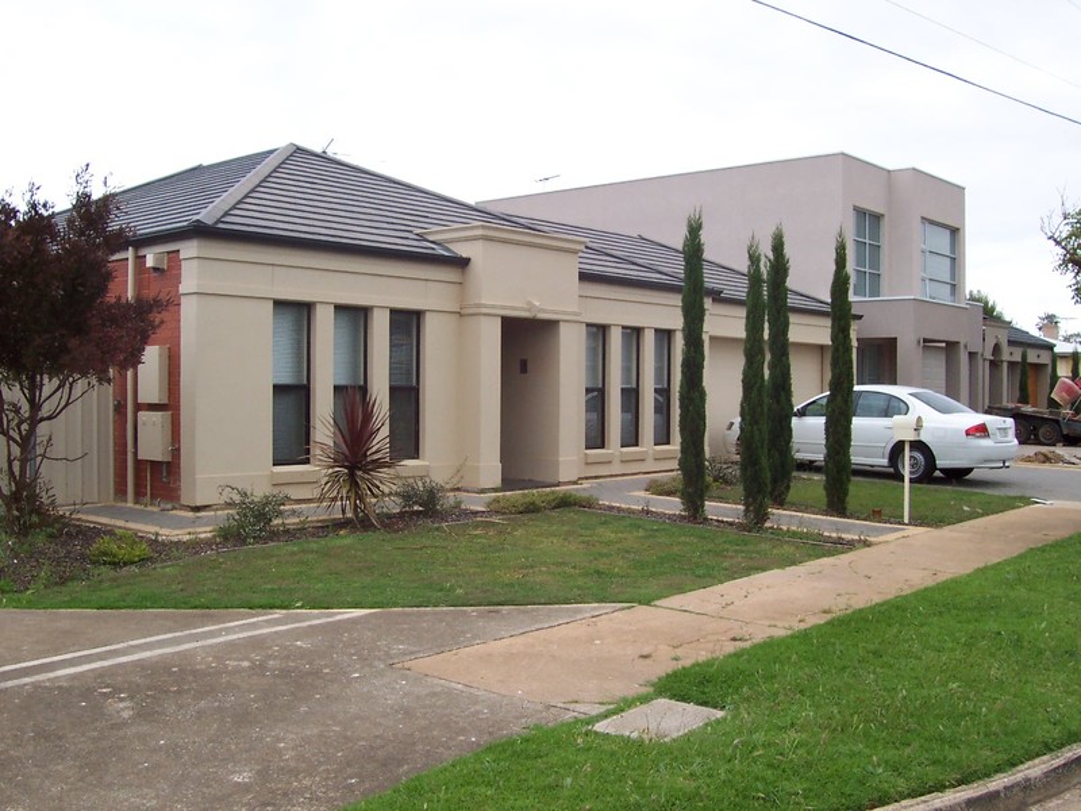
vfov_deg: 38.7
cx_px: 540
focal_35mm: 37
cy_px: 406
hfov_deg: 50.1
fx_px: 1155
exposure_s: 1/250
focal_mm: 5.6
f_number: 5.6
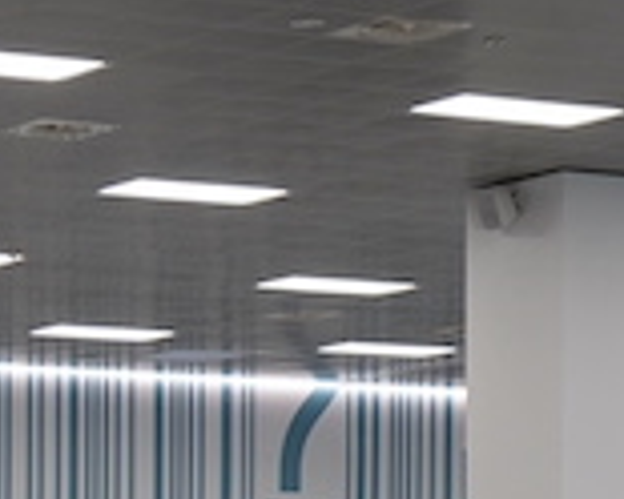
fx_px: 3823
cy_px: 891
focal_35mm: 207
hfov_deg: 9.1
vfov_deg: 7.3
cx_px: -334
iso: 320
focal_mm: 31
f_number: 4
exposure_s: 1/80
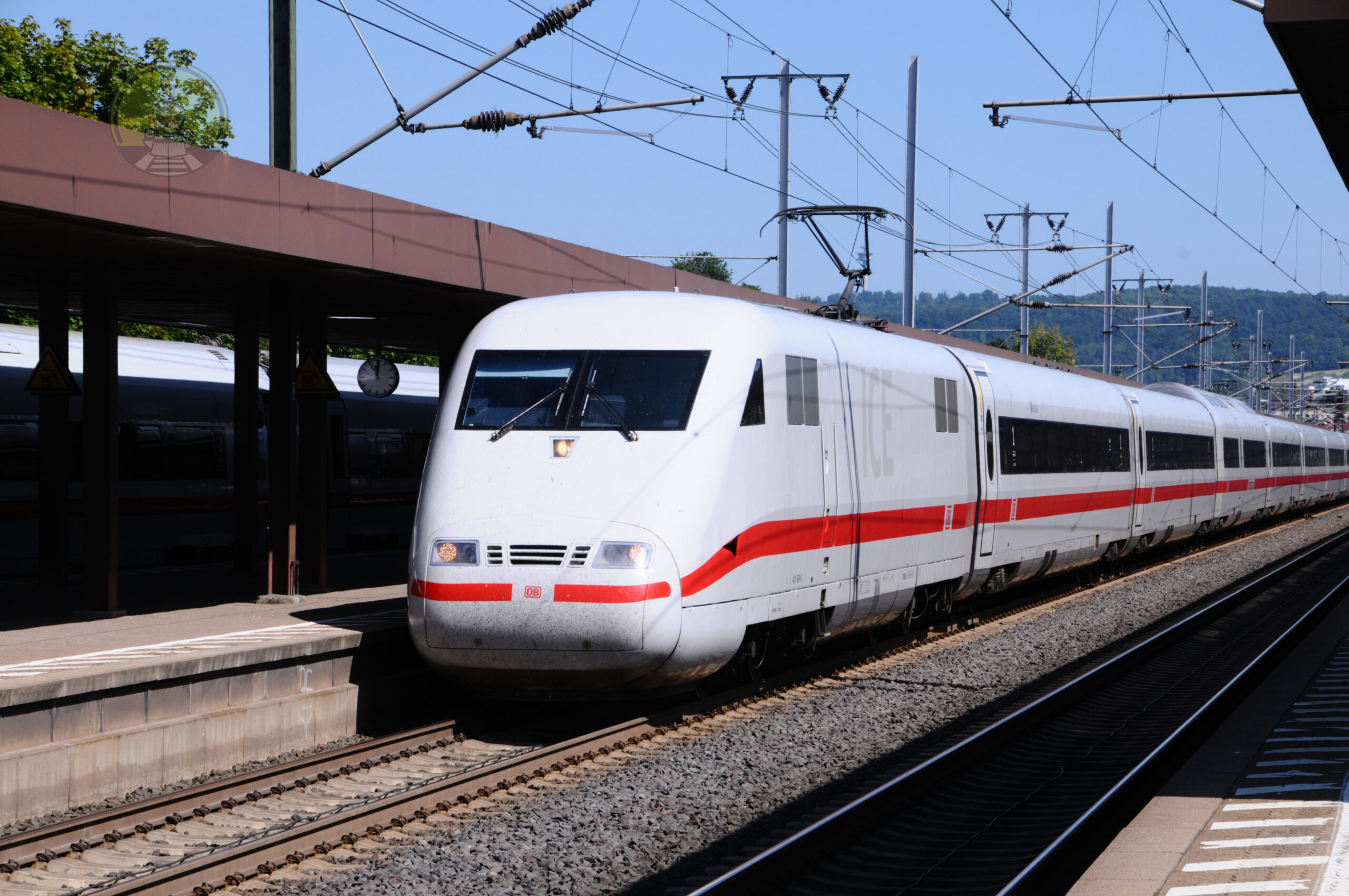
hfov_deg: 19.5
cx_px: 674
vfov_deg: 13.0
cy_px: 448
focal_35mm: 105
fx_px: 3930
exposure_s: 1/400
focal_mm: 70
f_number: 14
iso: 320
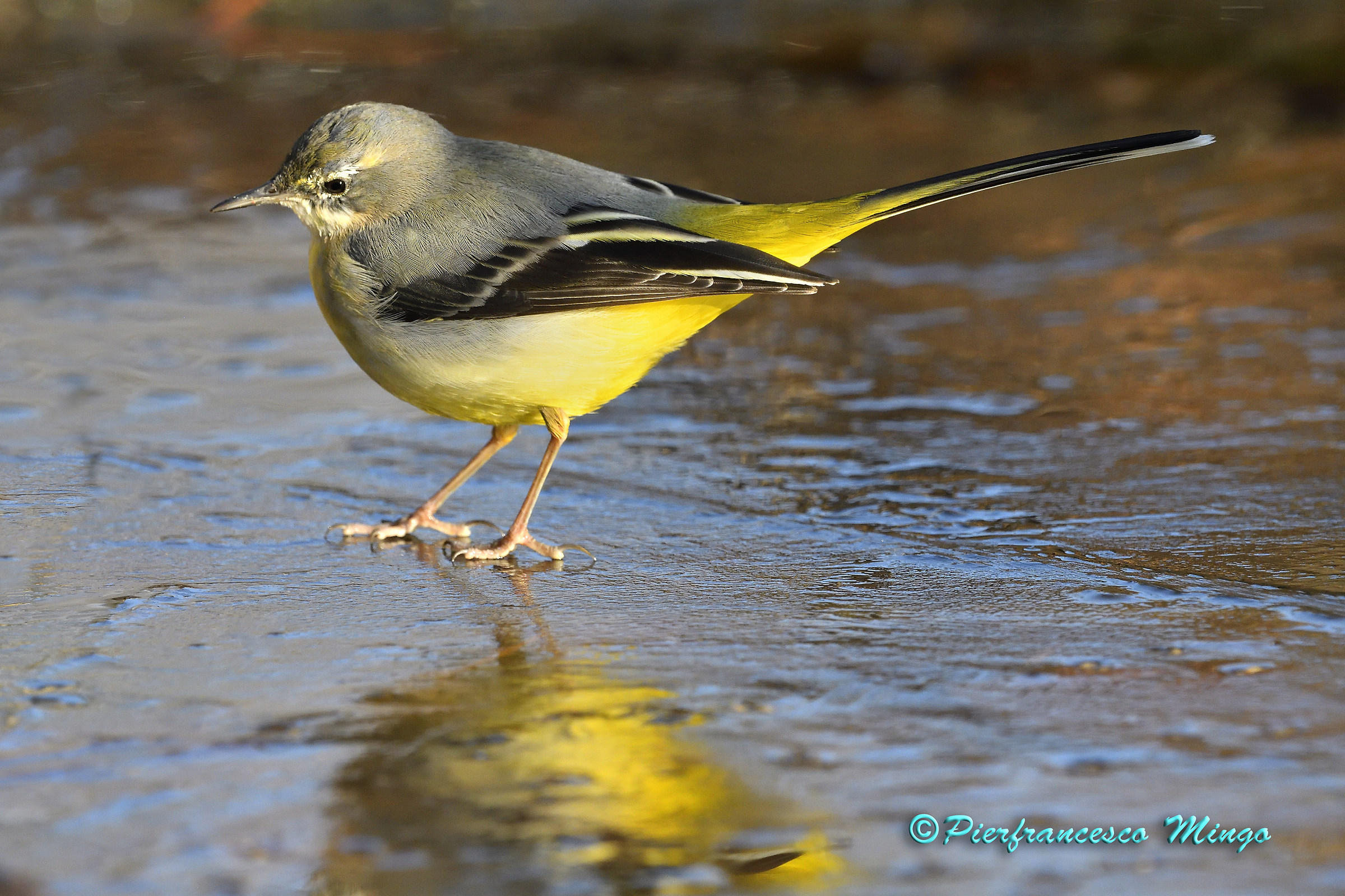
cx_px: 672
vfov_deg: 2.1
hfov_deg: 3.1
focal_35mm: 660
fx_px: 24656
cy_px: 448
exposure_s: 1/2000
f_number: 8
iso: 1600
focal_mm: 440
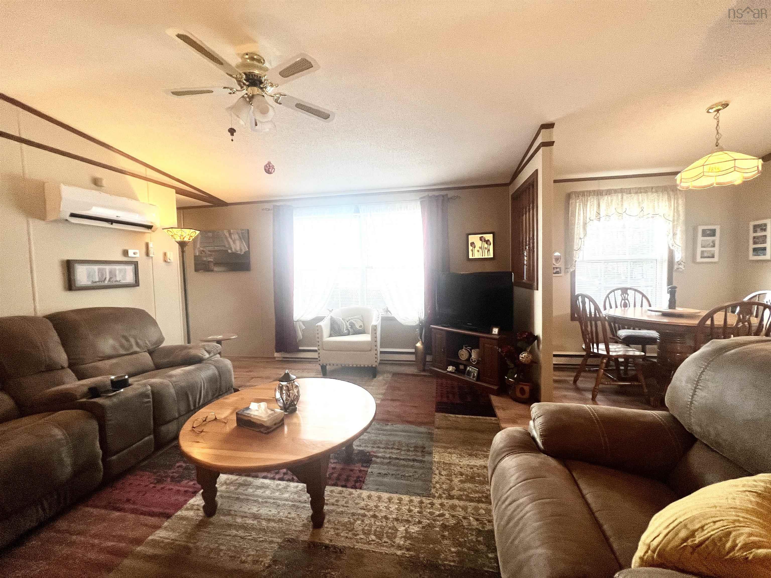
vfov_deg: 89.9
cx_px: 386
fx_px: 290
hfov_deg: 106.2
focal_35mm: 13
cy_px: 289
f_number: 1.8
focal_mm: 1.57
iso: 160
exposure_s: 1/120
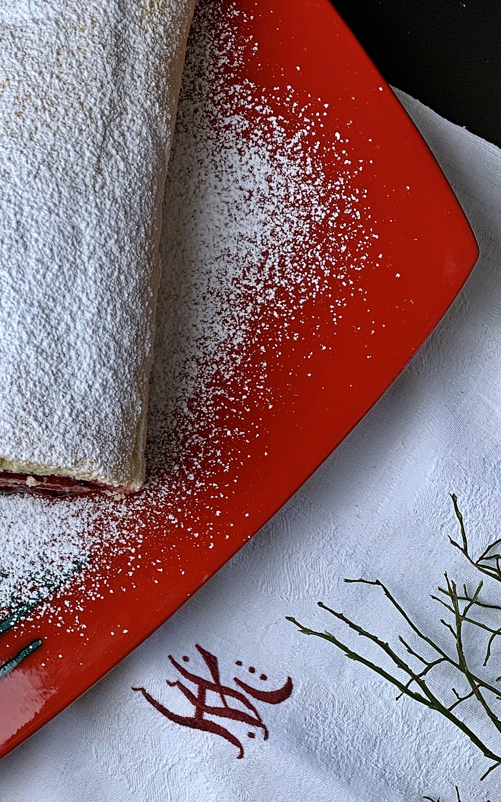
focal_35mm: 57
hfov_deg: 22.0
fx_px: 1246
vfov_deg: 35.2
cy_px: 553
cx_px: 16
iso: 25
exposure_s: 1/100
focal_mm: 4.25
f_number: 1.8
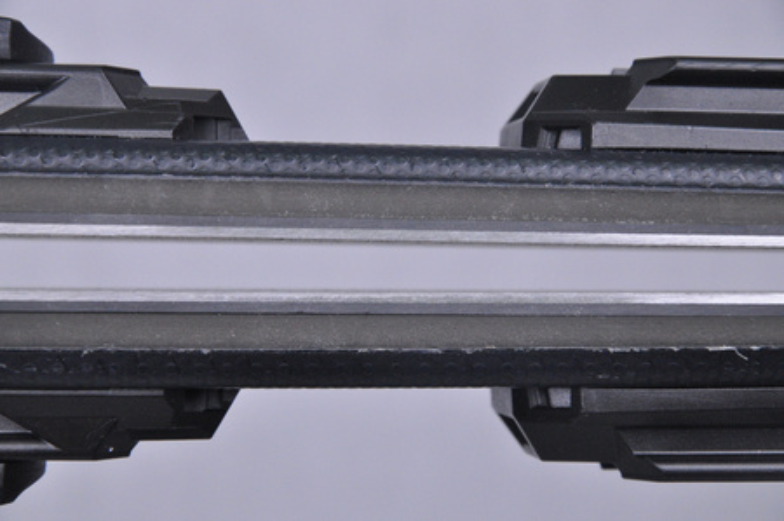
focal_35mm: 158
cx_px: 392
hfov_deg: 13.1
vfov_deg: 8.7
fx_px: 3426
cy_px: 260
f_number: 9.5
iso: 3200
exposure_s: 1/125
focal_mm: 105
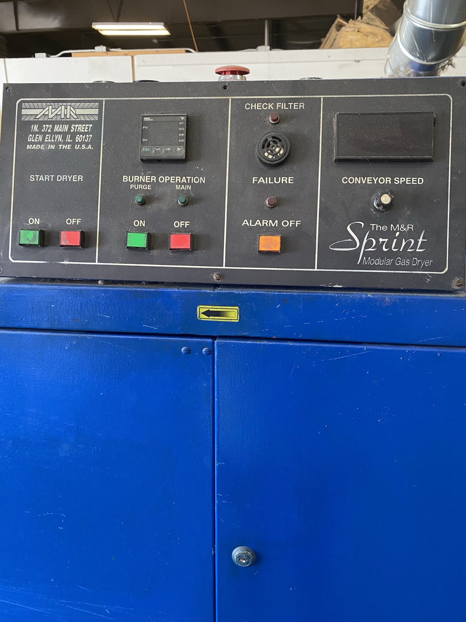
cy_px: 311
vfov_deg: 67.3
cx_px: 233
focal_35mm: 26
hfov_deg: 53.1
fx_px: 467
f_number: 1.8
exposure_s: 1/60
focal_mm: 4.25
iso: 200
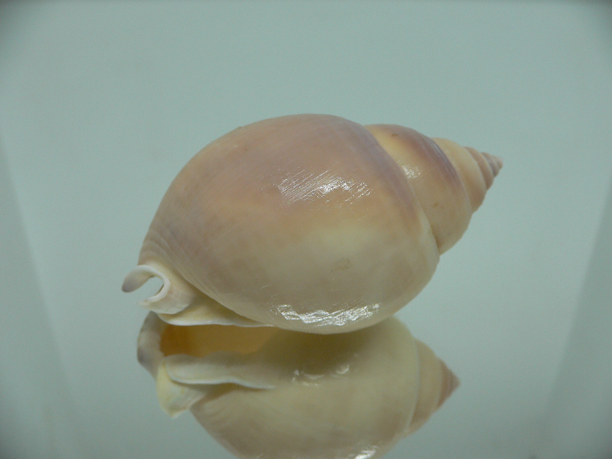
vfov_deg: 40.7
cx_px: 306
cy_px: 230
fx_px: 619
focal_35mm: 35
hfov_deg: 52.6
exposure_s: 1/60
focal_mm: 4.6
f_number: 2.8
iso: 100
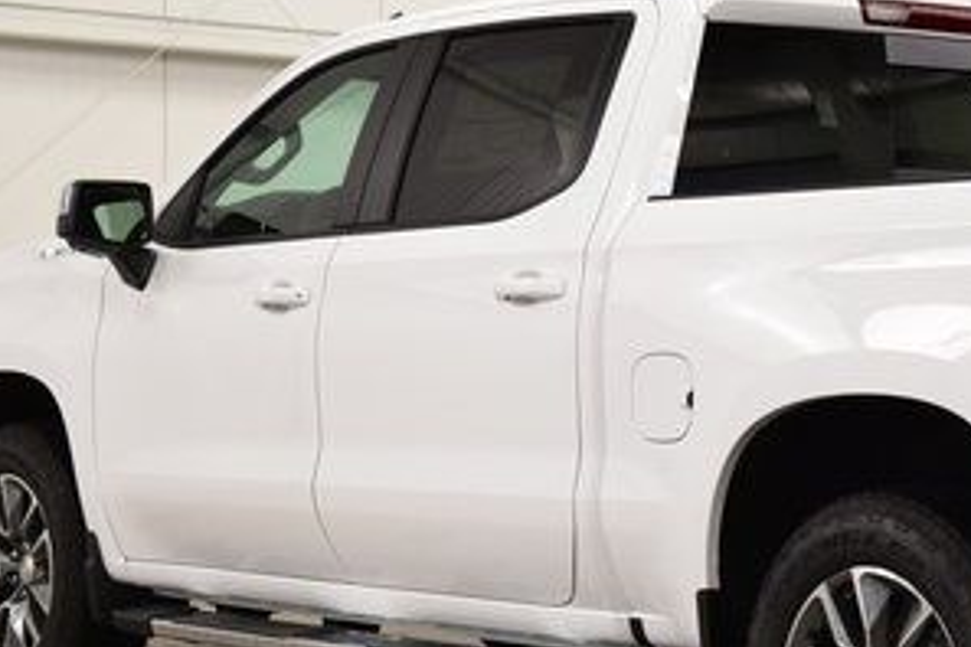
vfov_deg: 12.4
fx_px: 2967
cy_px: 384
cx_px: 912
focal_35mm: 110
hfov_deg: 18.2
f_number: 7.1
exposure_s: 1/30
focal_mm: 34
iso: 640
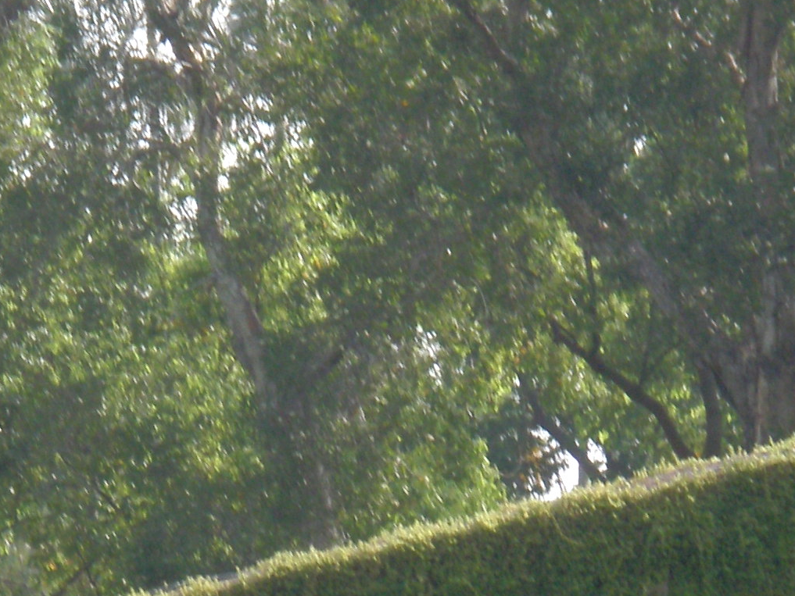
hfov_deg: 4.8
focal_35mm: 409
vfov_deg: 3.6
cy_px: 963
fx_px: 9394
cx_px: 649
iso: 80
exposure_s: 1/250
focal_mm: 20.1
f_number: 5
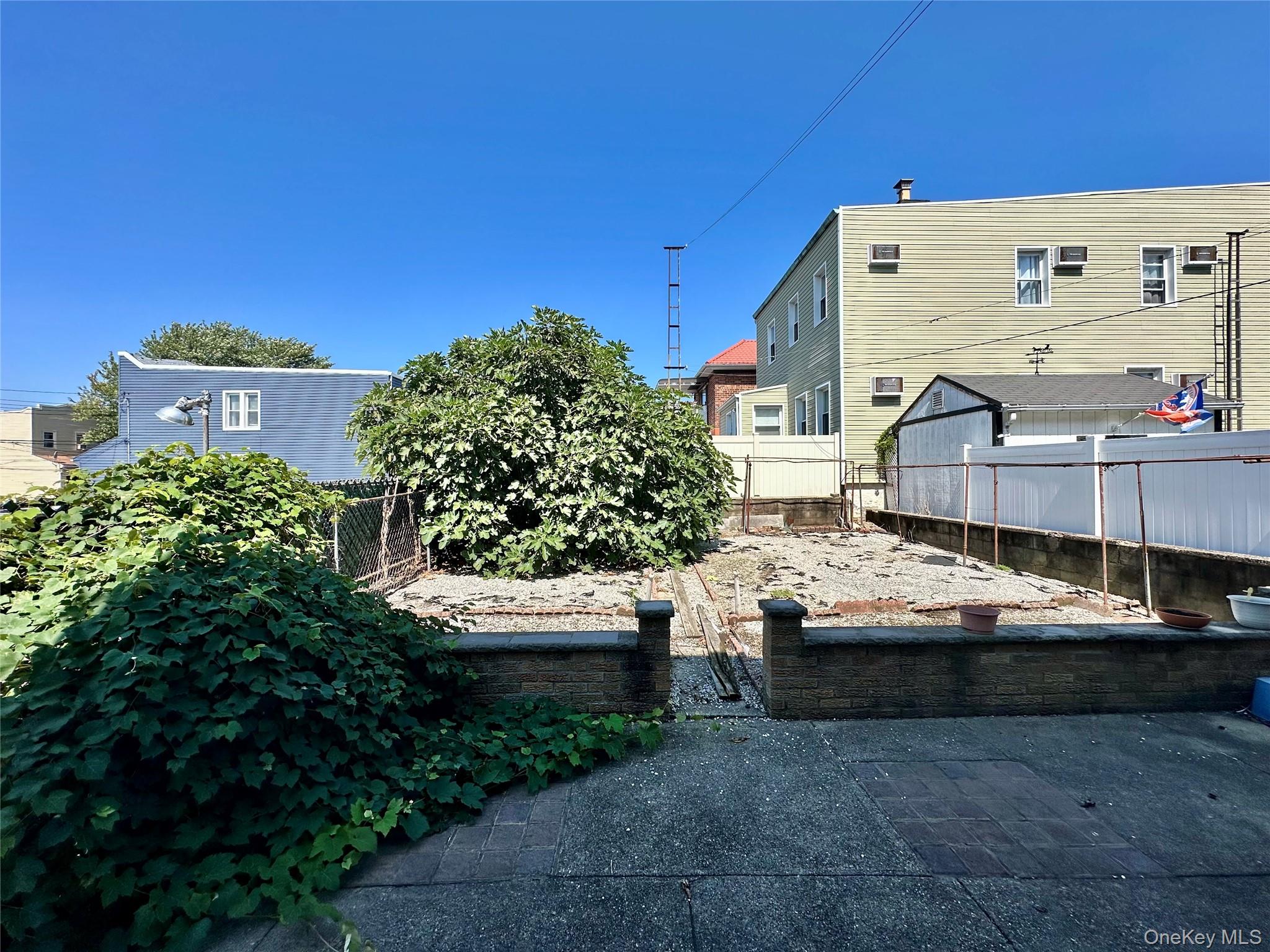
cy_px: 476
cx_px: 635
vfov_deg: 85.7
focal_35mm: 14
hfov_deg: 102.1
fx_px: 514
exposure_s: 1/1795
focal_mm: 2.22
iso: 40
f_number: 2.2
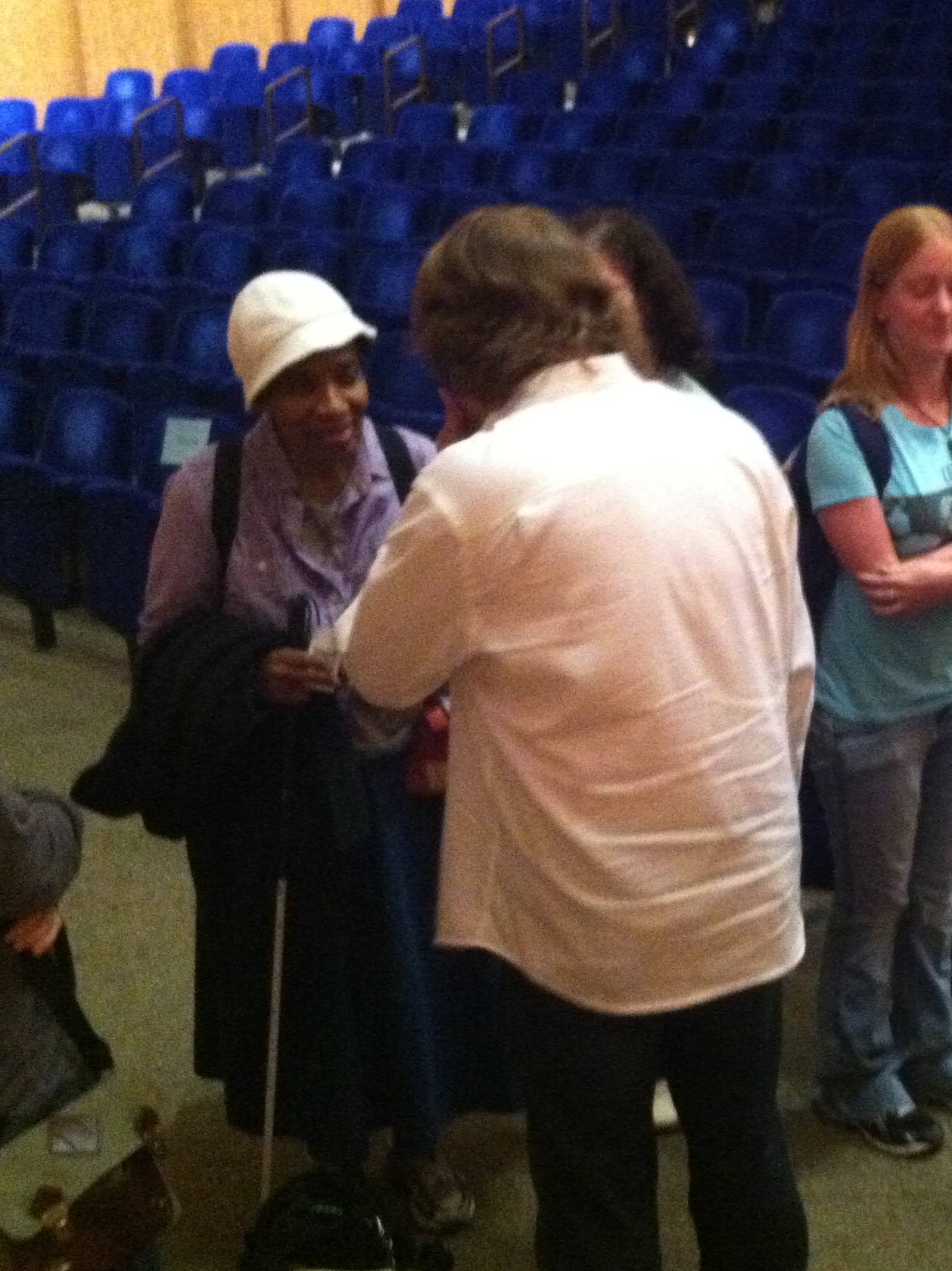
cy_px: 667
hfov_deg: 26.3
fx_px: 1981
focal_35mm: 54
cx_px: 824
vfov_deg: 35.5
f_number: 2.8
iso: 1000
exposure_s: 1/15
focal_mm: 3.85
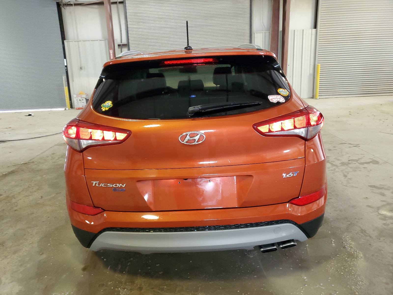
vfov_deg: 53.1
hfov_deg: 67.3
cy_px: 148
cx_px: 196
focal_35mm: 26
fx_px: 295
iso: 201
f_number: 1.5
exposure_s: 1/60.2
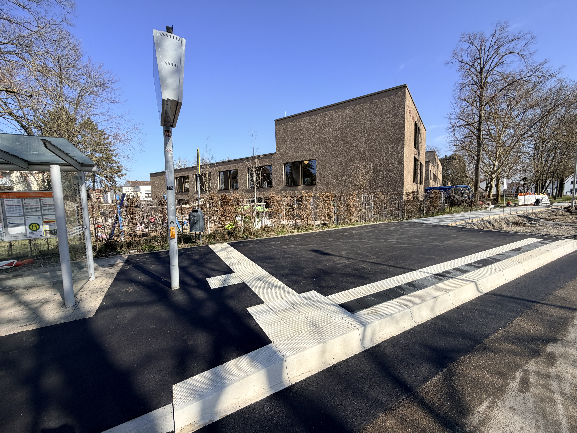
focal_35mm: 14
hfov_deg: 102.1
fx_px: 233
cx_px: 288
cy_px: 216
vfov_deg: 85.7
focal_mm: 2.22
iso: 25
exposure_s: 1/770
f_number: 2.2
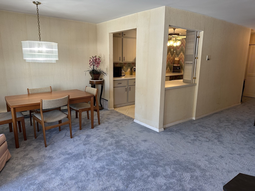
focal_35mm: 24
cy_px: 96
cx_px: 128
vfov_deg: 56.8
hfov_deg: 71.6
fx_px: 177
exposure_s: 1/120
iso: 200
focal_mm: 6.86
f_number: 1.78
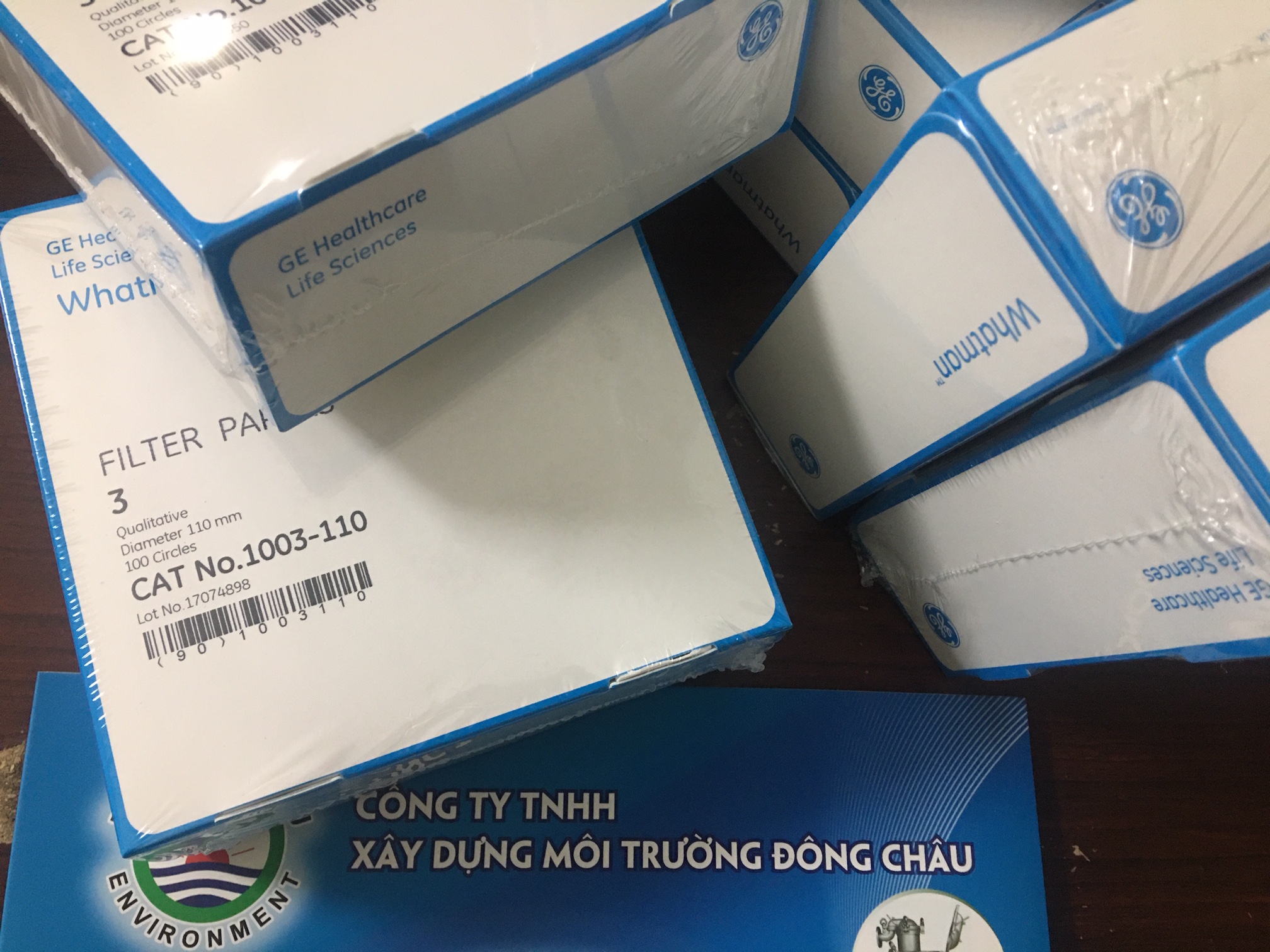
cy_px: 476
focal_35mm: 29
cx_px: 635
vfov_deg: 48.2
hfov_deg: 61.7
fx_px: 1064
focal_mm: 4.15
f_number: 2.2
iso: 100
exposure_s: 1/17
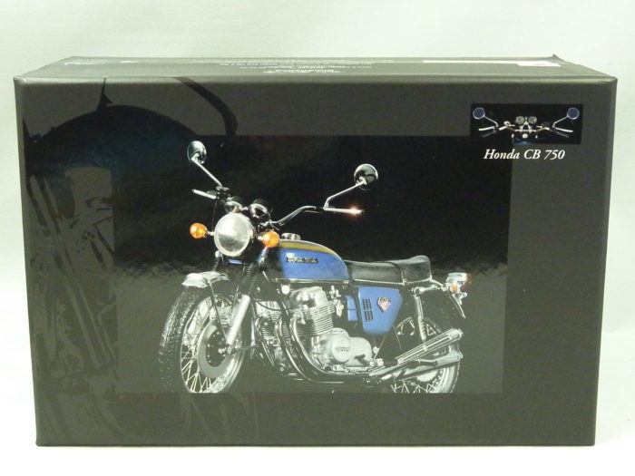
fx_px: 1046
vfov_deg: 25.7
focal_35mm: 57
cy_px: 238
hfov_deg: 33.8
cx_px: 318
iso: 400
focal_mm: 6.5
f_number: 3.6
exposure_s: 1/13
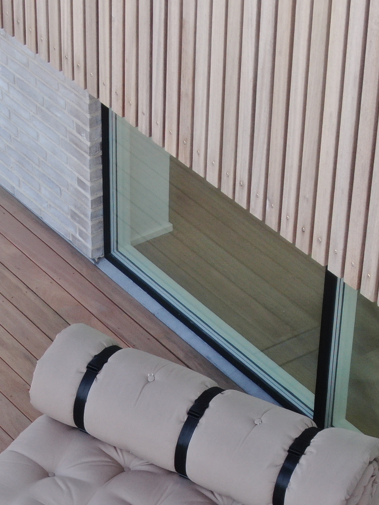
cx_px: 116
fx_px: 1897
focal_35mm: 130
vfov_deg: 14.9
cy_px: 500
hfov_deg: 11.4
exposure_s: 1/120
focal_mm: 8.6
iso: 100
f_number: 3.8
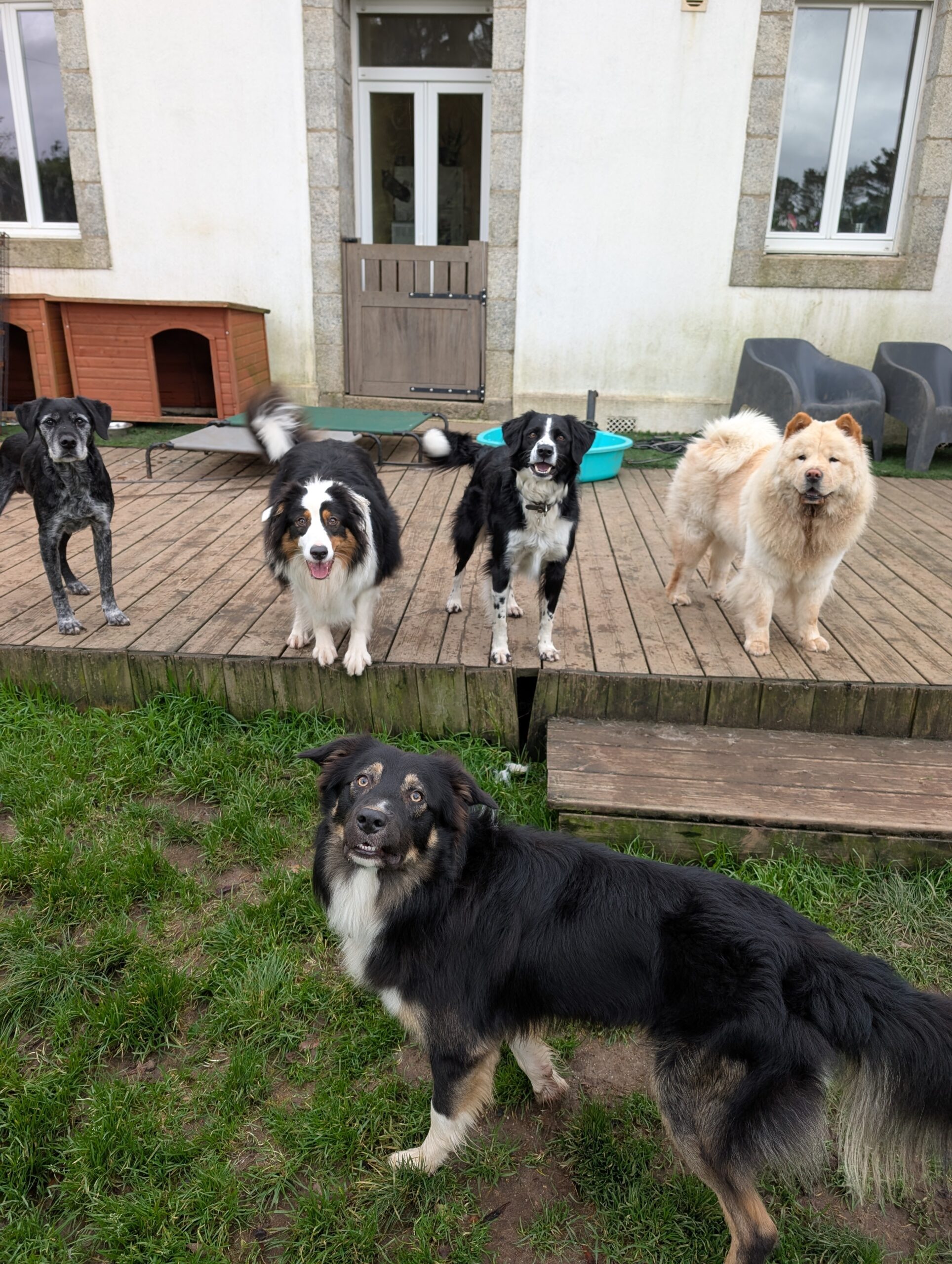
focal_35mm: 24
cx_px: 476
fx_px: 878
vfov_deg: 71.5
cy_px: 632
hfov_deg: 56.9
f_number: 1.68
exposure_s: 1/76.1
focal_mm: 6.9
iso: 22
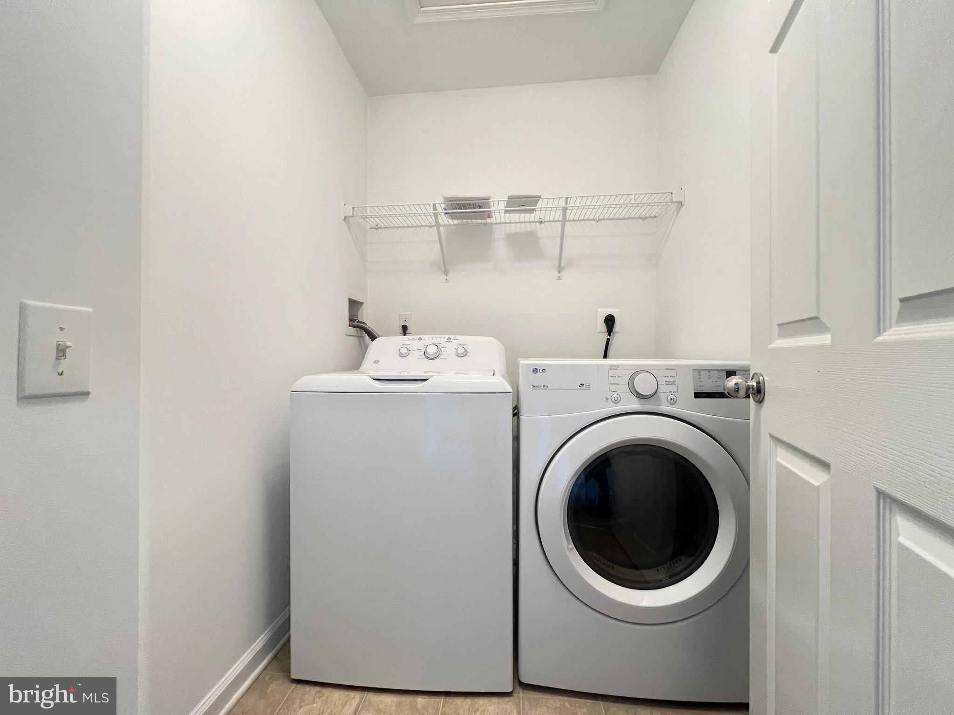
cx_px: 477
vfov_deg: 89.9
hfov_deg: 106.2
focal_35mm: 13
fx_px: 358
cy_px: 358
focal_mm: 1.57
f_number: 1.8
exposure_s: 1/120
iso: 250
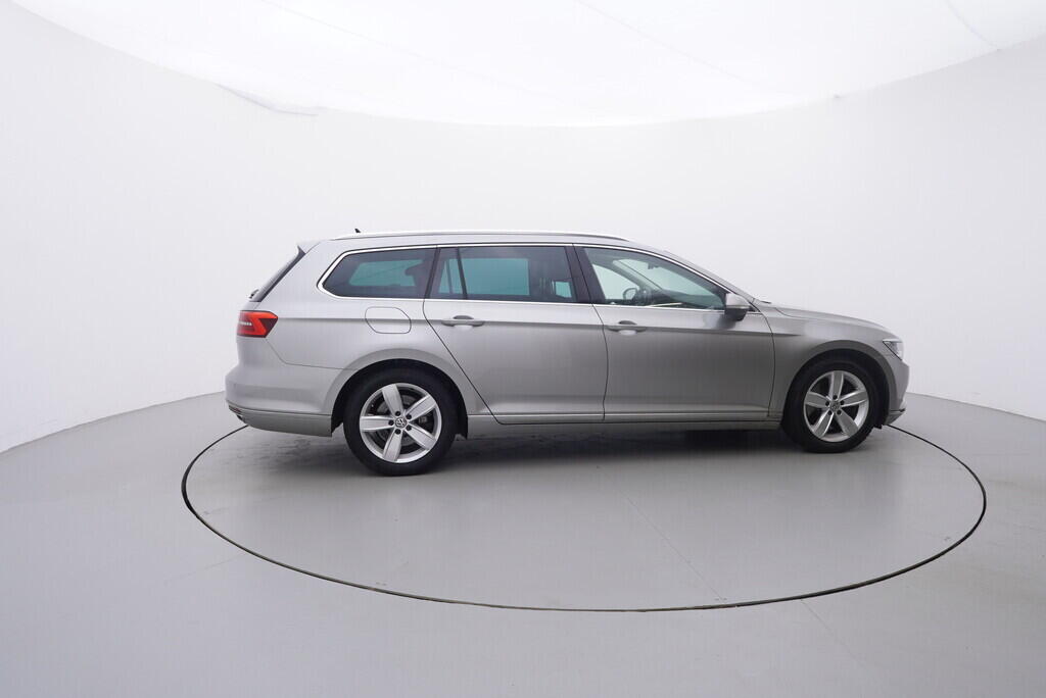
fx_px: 654
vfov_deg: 56.2
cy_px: 349
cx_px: 523
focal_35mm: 22
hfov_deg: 77.3
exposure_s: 1/80
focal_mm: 15
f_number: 5
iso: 200
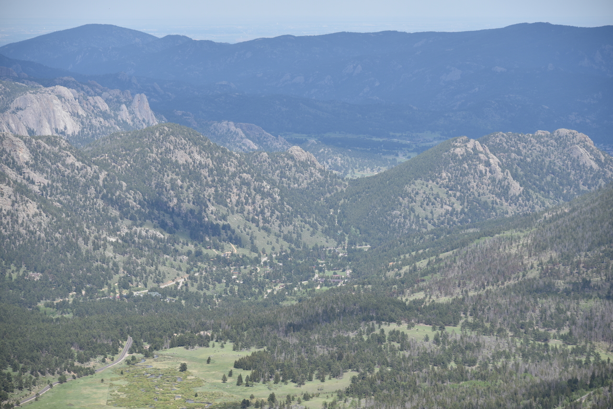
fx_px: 2725
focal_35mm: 160
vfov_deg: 8.6
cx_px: 306
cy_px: 204
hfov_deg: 12.8
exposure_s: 1/320
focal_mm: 160
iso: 100
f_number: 7.1
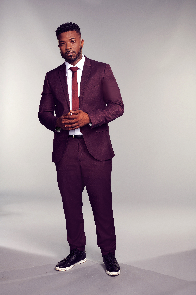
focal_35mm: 50
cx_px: 98
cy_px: 148
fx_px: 408
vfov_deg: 39.6
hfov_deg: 27.0
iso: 100
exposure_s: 1/250
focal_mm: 50
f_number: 11
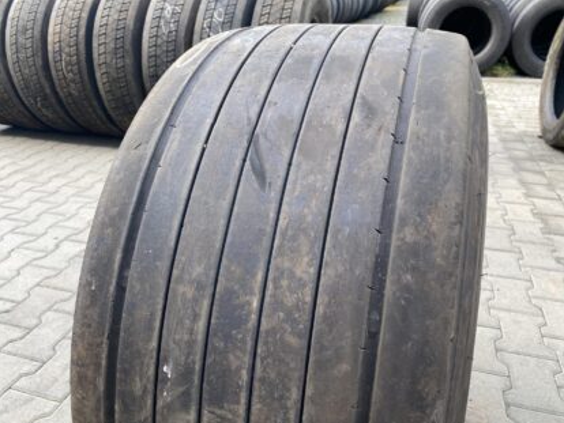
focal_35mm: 27
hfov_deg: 65.3
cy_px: 217
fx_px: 440
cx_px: 292
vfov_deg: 51.4
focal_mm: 4.25
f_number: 1.8
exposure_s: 1/144
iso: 32
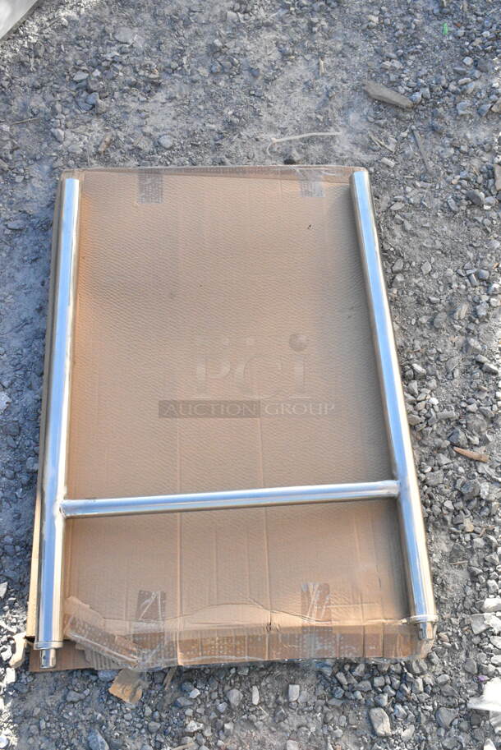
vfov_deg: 51.3
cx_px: 250
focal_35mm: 38
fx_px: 782
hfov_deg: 35.5
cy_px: 375
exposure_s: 1/1000
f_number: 16
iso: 6400
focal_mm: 25
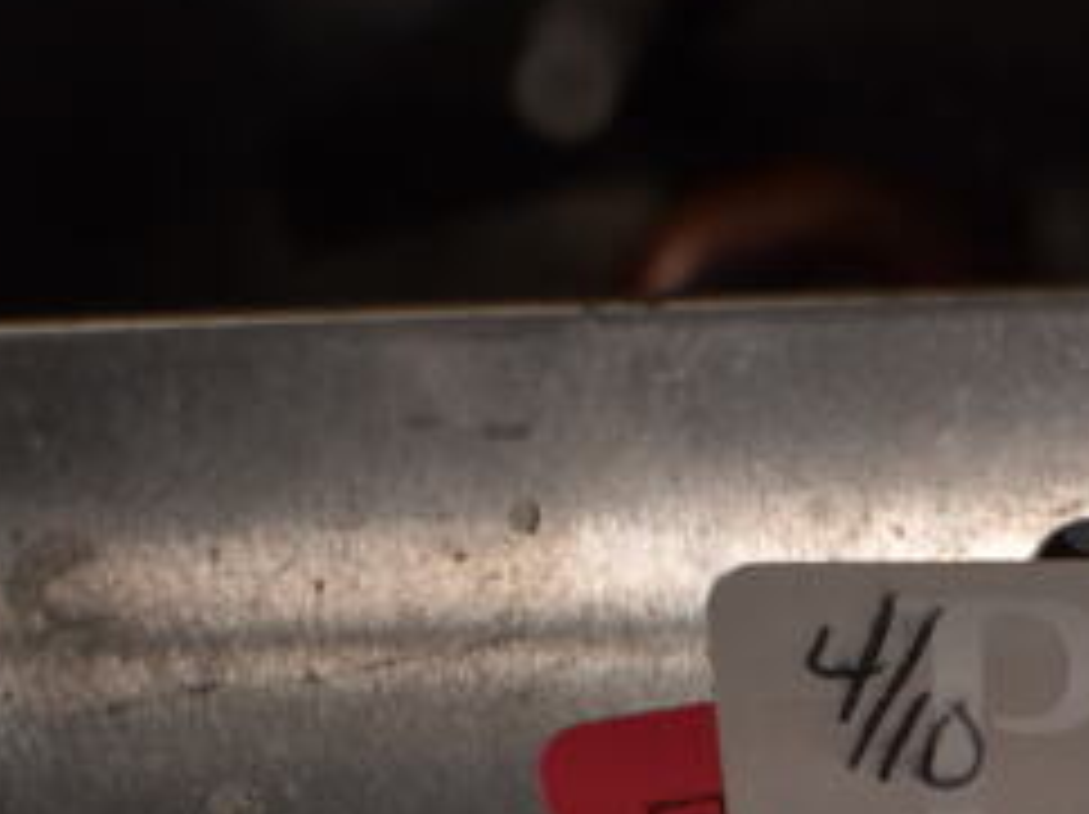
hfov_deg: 18.5
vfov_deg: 14.4
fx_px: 3206
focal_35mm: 102
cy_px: 711
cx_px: 1228
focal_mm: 28
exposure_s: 1/125
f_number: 4.2
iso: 560
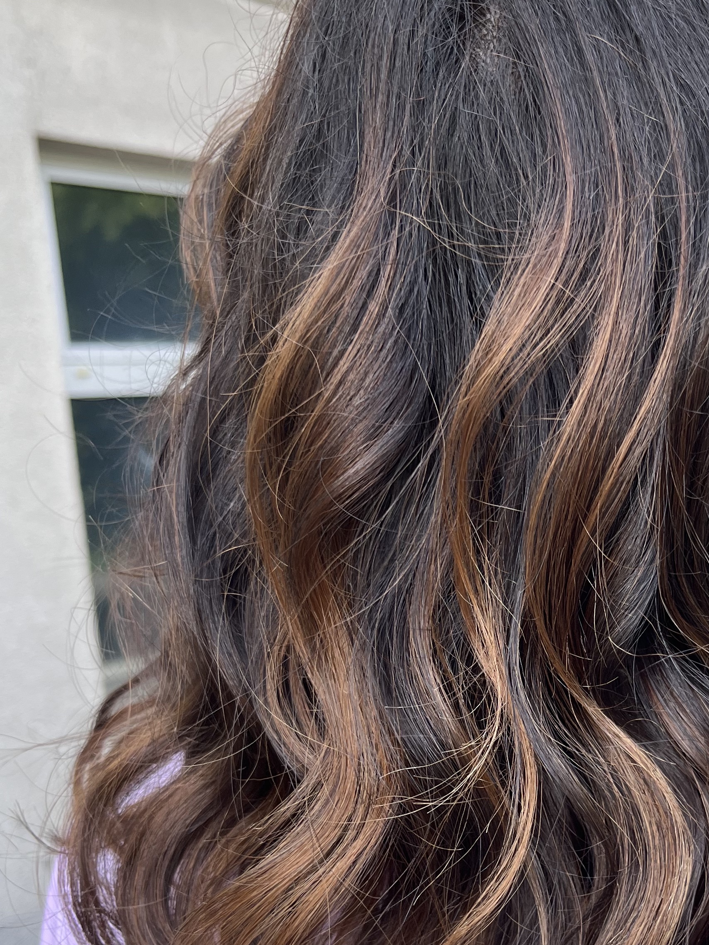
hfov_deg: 30.8
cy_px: 643
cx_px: 554
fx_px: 1256
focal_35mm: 46
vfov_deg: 40.6
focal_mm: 5.1
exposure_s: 1/162
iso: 50
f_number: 1.6
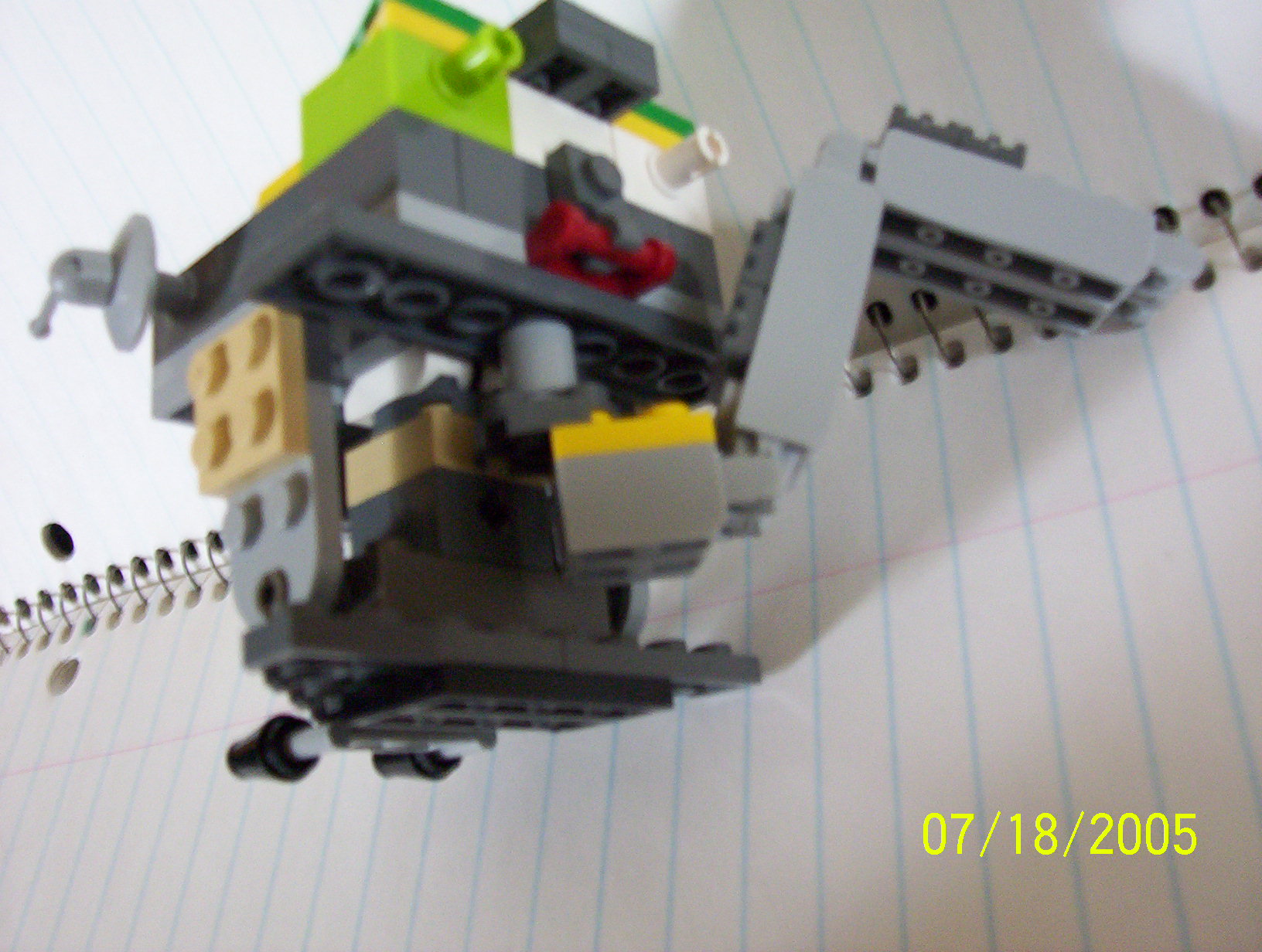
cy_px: 476
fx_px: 1571
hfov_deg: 43.8
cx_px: 631
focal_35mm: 43
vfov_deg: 33.7
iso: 200
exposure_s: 1/17.6
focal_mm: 5.77
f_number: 2.73
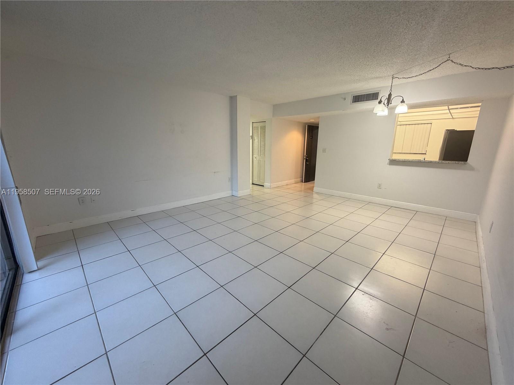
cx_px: 257
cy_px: 192
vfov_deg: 85.7
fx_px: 208
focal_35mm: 14
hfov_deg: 102.1
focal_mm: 2.22
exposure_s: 1/60
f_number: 2.2
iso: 200
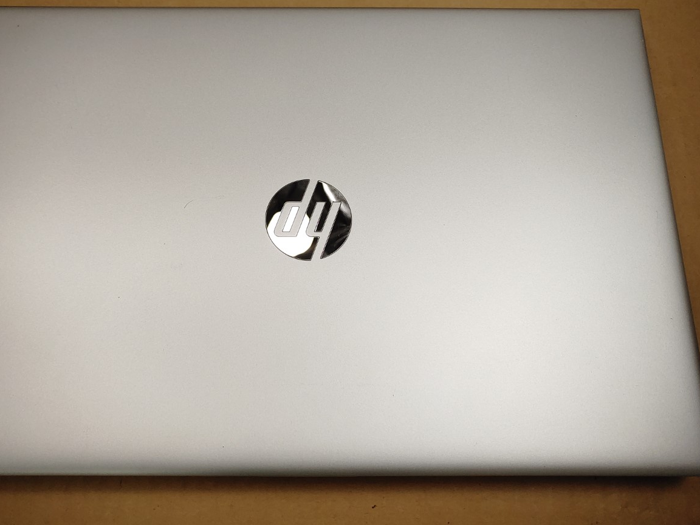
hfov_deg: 52.5
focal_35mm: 35
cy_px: 241
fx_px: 708
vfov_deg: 40.7
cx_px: 307
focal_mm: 4.36
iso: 50
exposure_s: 1/334
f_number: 1.8
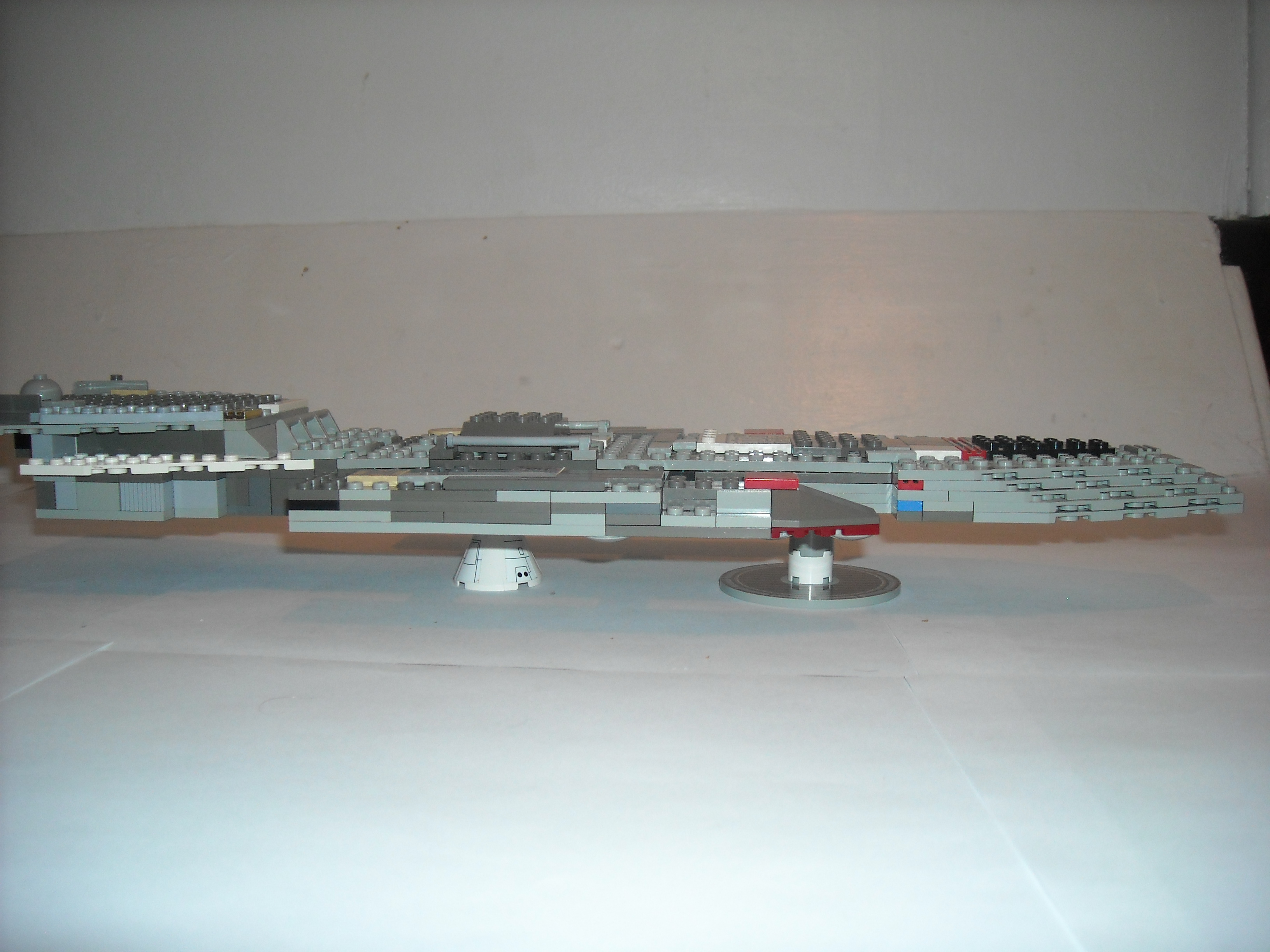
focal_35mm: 35
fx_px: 1284
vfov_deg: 40.7
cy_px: 476
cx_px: 635
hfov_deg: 52.6
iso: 200
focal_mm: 5.7
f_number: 2.8
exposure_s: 1/60
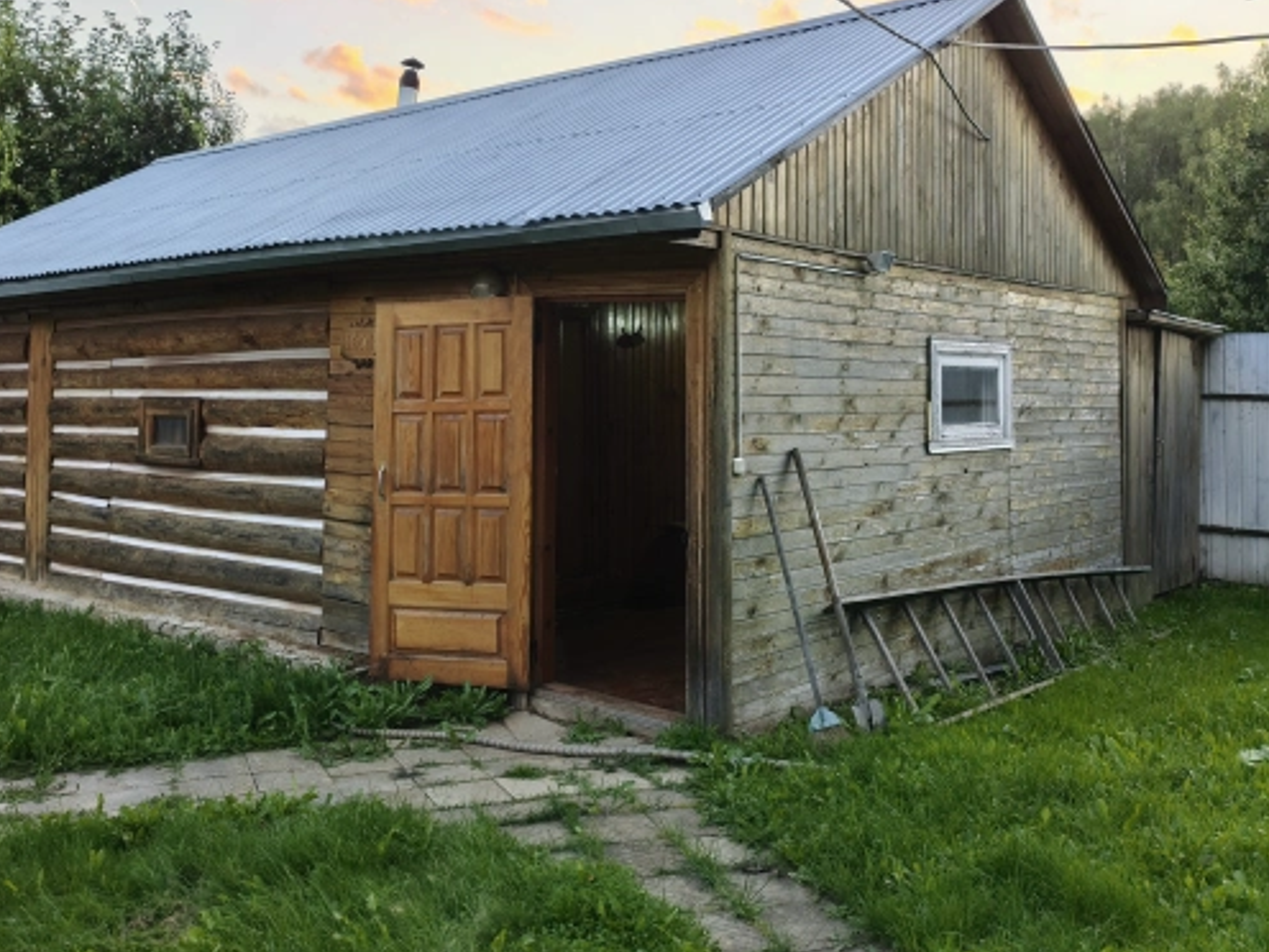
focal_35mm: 34
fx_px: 1246
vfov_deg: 41.5
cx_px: 532
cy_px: 358
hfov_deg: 53.7
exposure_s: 1/167
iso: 50
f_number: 1.9
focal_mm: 5.52
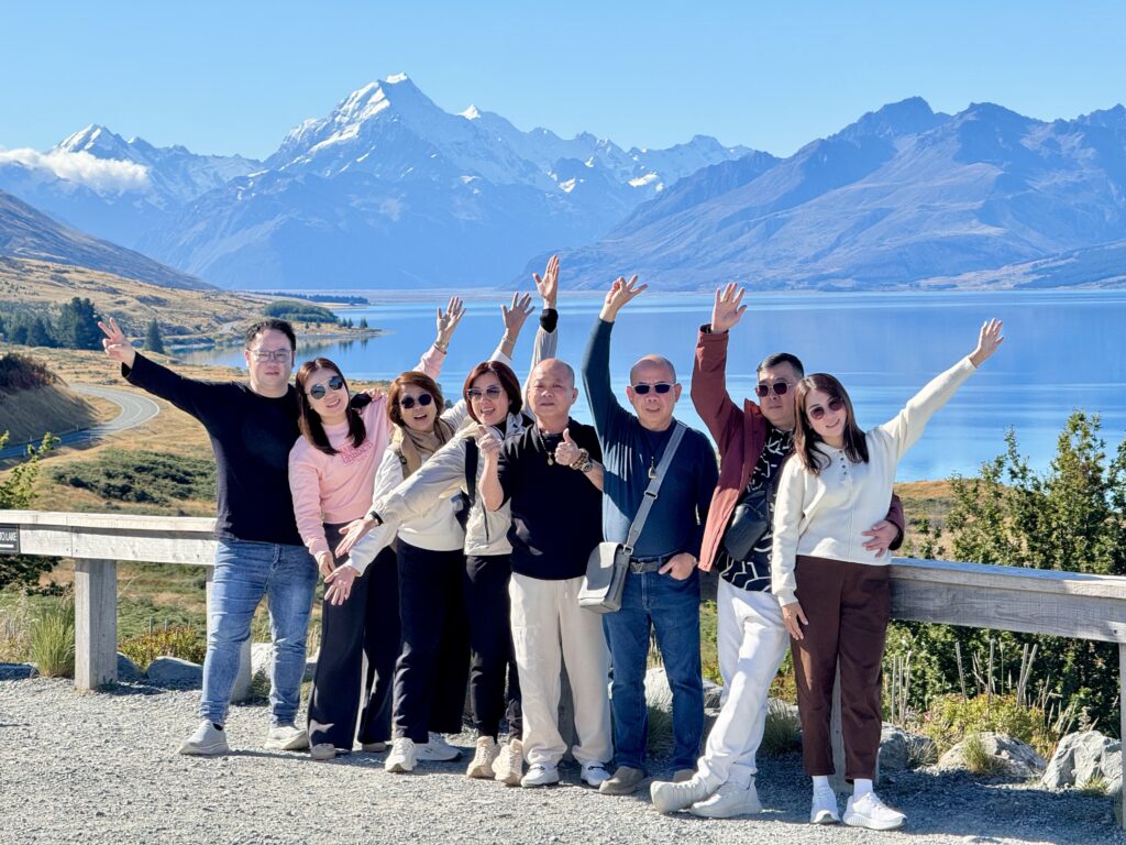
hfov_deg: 16.4
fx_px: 3903
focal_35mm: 120
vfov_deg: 12.3
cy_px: 422
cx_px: 563
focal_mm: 15.66
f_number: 2.8
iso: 50
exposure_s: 1/1167
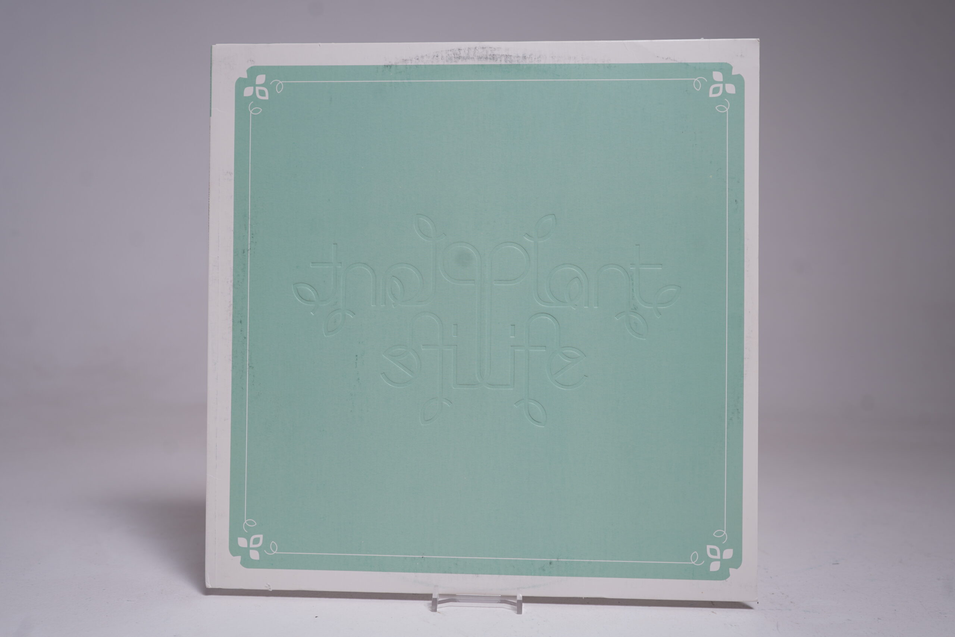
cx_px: 478
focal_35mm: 30
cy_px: 318
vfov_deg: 43.6
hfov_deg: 61.9
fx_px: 796
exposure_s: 1/8
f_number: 5
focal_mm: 30
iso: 64
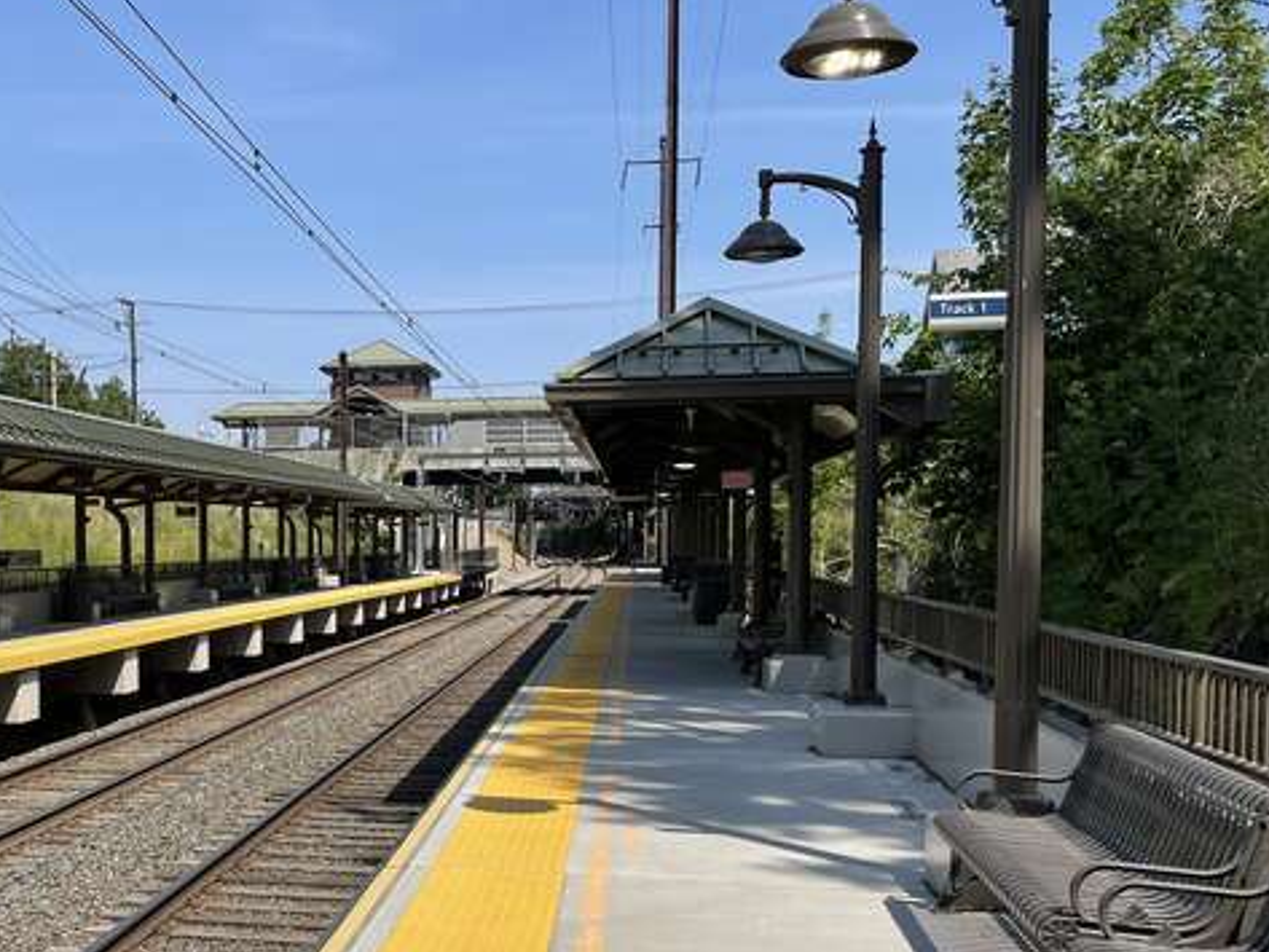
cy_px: 646
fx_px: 1613
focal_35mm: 44
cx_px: 290
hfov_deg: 41.4
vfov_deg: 32.6
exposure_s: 1/4132
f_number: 1.6
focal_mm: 4.2
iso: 32
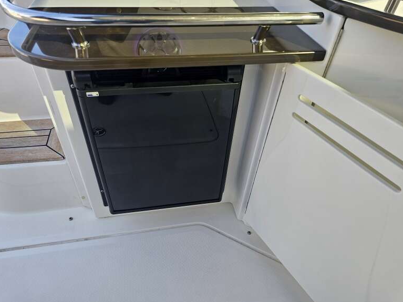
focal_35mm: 24
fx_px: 279
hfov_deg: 71.6
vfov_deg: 56.8
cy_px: 148
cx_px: 200
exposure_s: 1/180
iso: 20
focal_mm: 6.3
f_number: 1.7
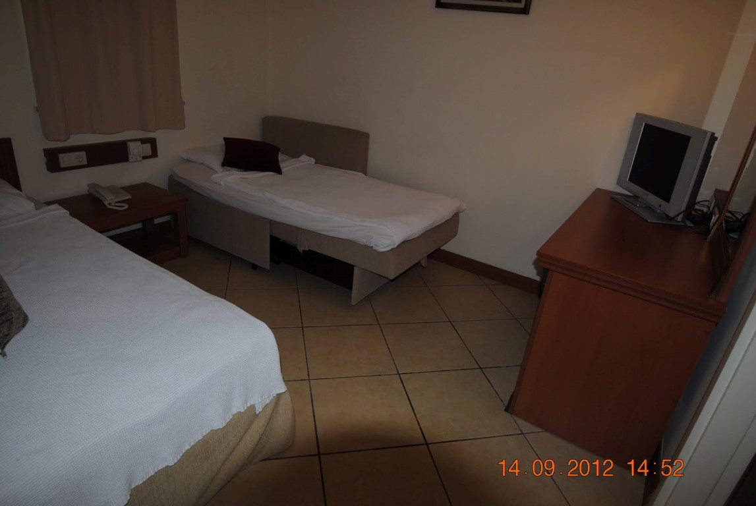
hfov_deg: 81.1
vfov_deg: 59.6
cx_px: 378
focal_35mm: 21
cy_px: 253
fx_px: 442
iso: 200
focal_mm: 14
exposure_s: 1/60
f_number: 4
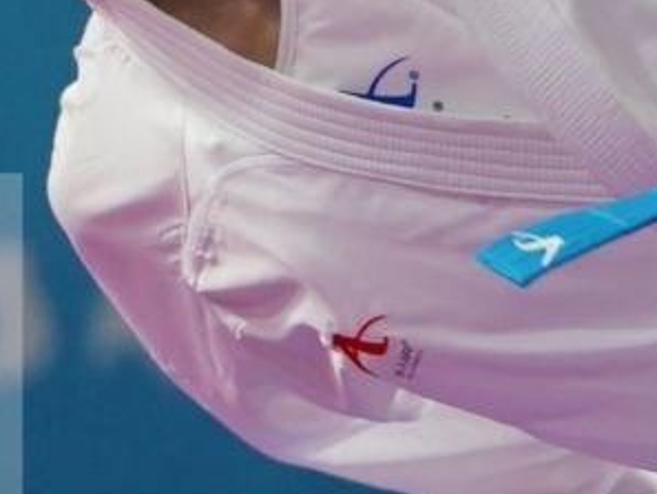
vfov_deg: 1.2
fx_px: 23582
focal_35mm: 1242
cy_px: -412
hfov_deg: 1.6
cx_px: 1316
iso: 1250
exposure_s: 1/1000
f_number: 2.8
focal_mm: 142
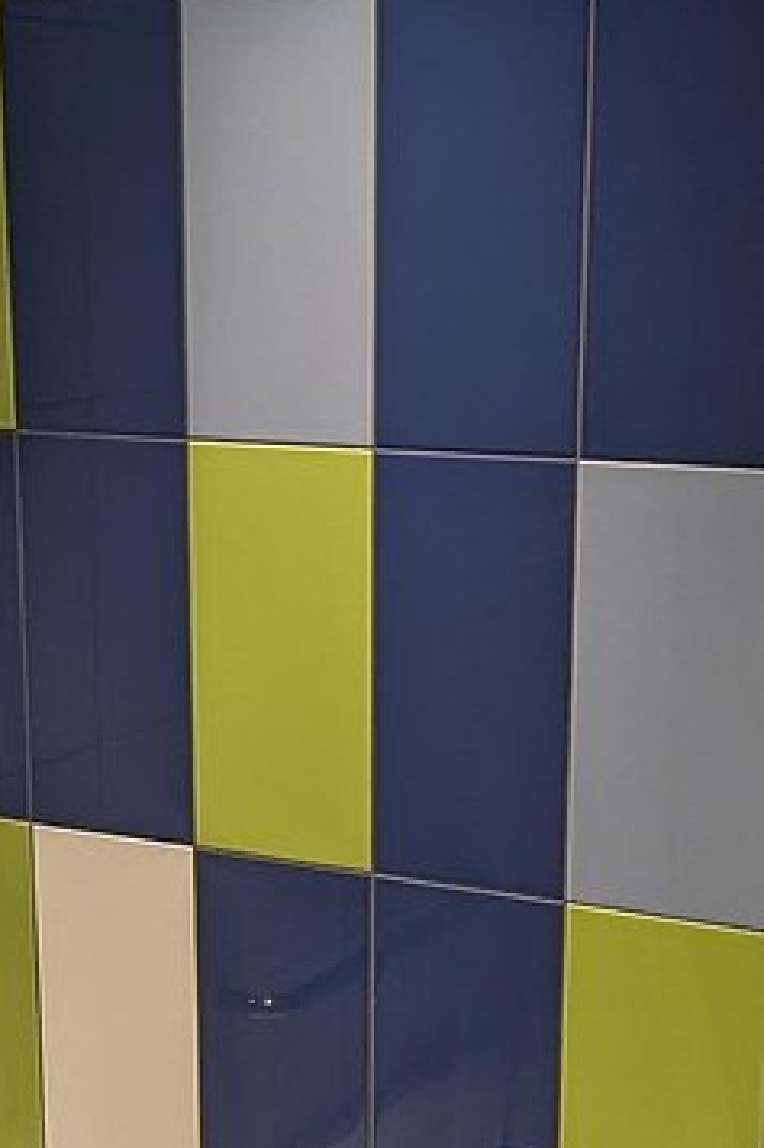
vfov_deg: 27.6
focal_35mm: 72
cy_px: 909
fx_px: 2294
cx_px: 308
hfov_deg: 18.9
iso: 81
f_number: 2.2
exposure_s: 1/55.6
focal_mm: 2.35
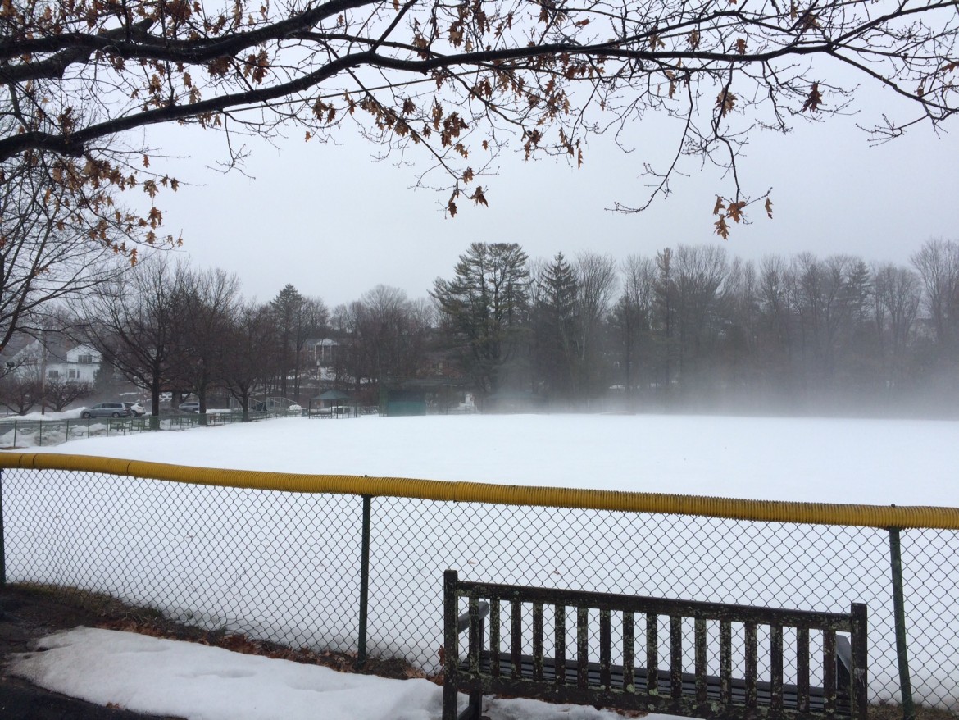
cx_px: 480
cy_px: 360
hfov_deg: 61.6
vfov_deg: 48.2
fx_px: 804
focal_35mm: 29
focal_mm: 4.15
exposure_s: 1/1325
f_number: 2.2
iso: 32
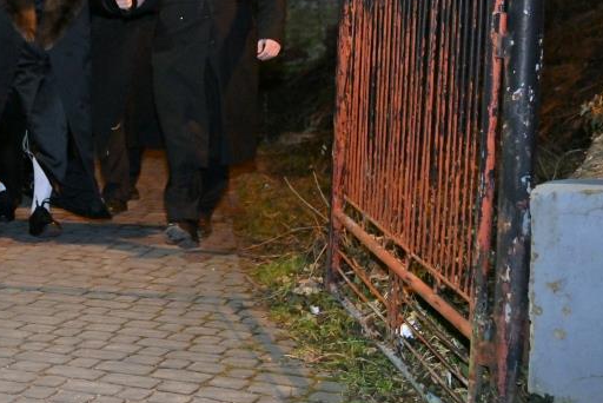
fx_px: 1542
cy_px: 44
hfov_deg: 21.6
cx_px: 45
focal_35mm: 92
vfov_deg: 14.7
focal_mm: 46
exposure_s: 1/125
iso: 2500
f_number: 4
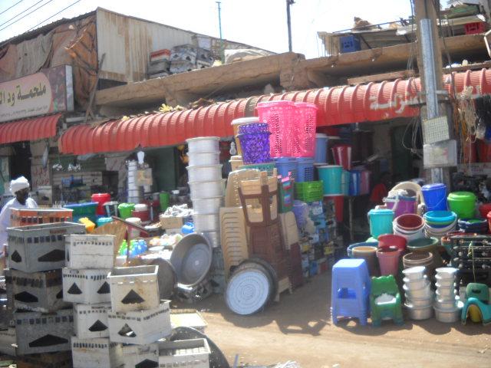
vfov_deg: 35.1
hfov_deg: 45.8
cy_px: 184
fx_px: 582
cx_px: 246
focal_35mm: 41
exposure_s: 1/154
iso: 64
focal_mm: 6.72
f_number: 5.5
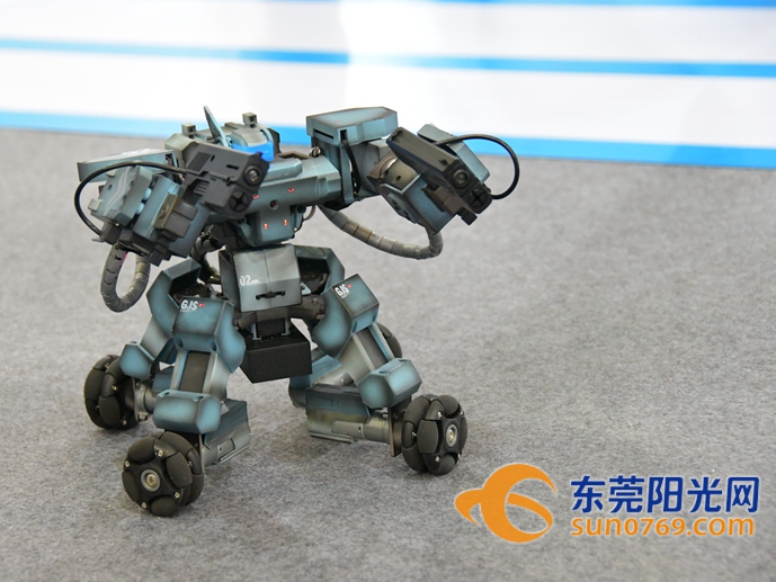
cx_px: 342
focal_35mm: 126
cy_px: 284
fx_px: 2815
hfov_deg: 15.7
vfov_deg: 11.8
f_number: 5
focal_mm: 75
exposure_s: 1/125
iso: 6400
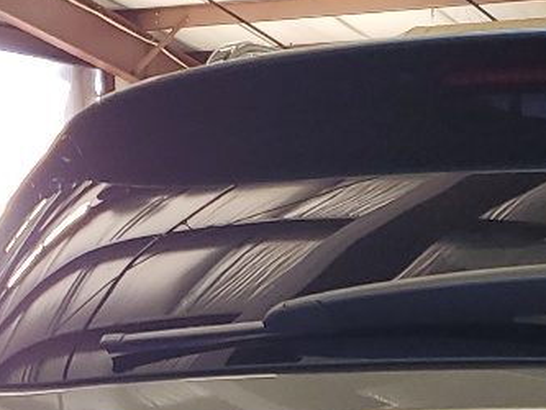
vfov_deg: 10.8
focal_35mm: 125
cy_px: 815
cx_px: 702
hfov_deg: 15.1
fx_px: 1972
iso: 55
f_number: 1.5
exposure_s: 1/60.2
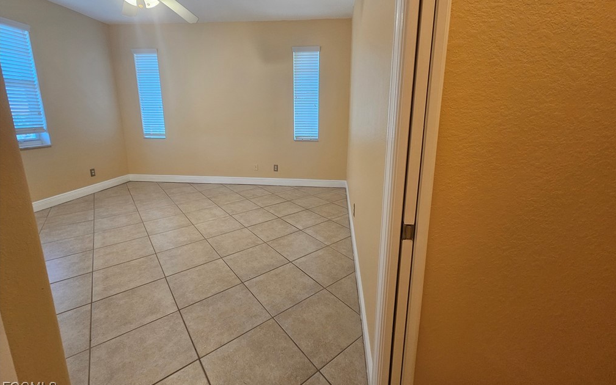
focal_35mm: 14
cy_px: 166
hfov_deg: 105.3
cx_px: 312
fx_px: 235
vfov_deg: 78.2
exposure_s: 1/60
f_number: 2.2
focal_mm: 2.2
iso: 160
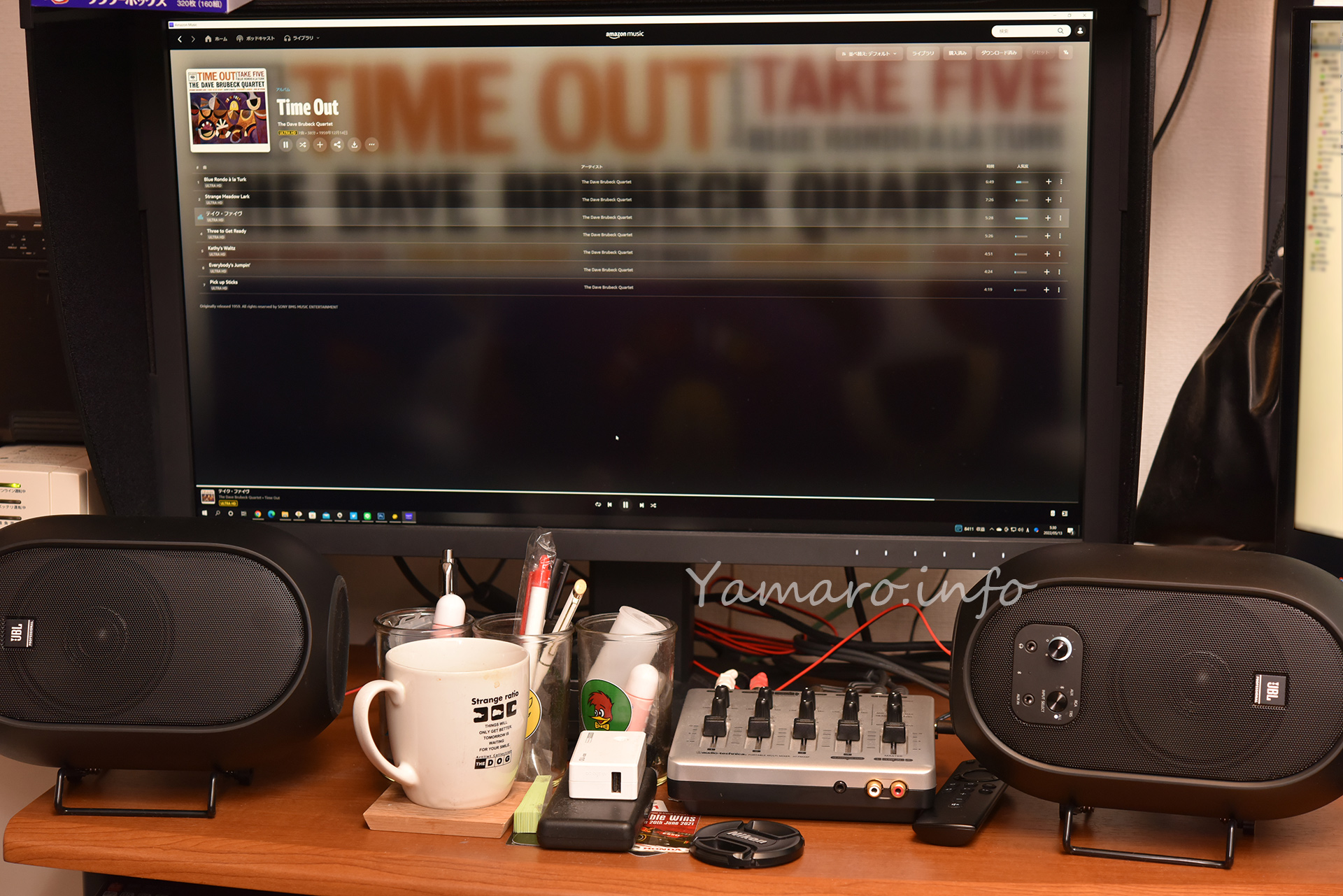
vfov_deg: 22.6
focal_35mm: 60
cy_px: 448
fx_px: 2239
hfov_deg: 33.4
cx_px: 672
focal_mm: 60
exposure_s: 1/60
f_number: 6.3
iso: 1250
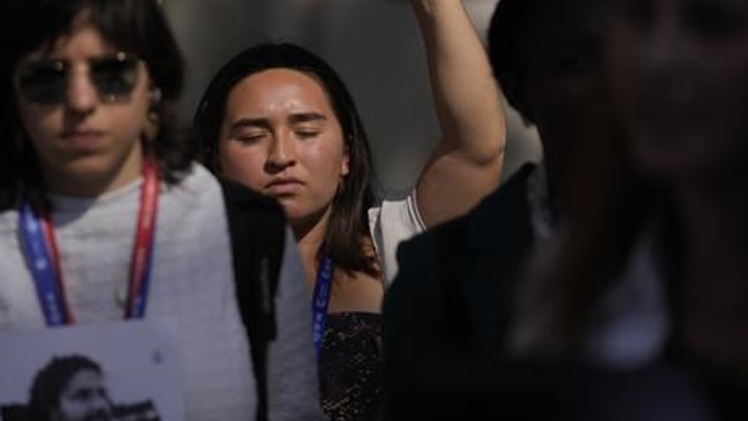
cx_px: 280
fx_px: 4880
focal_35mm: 246
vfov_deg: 4.9
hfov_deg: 8.8
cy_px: 116
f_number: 2.8
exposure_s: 1/25600
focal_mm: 167
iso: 400
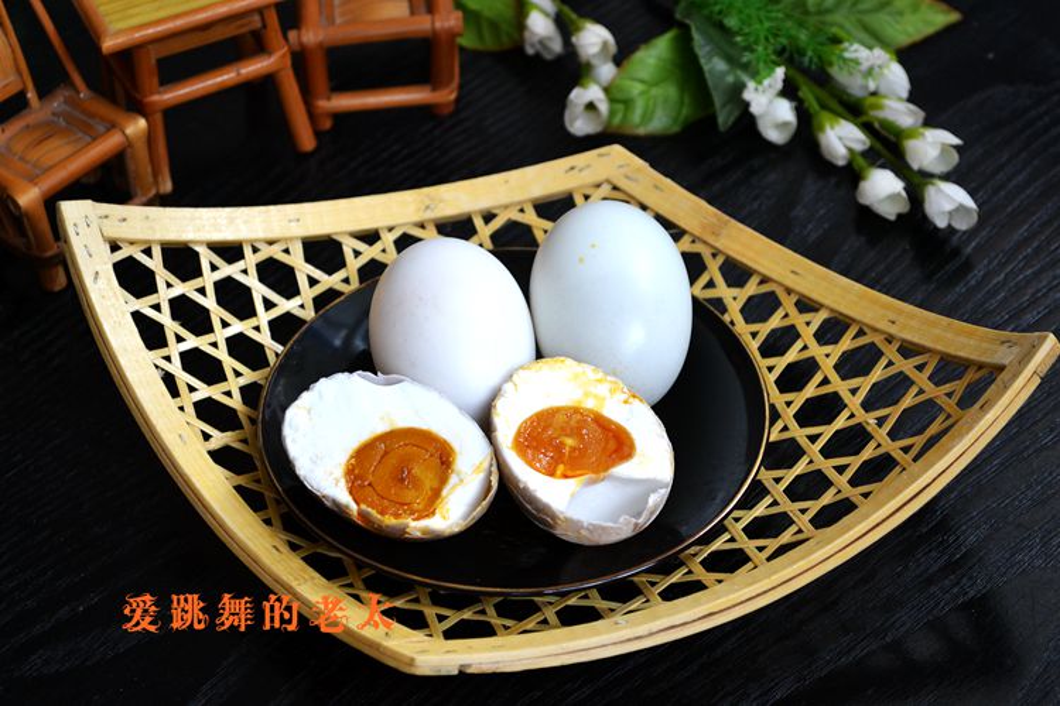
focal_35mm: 82
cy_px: 353
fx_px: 2429
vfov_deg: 16.6
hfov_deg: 24.6
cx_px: 530
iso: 500
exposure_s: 1/60
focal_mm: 55
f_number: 5.6
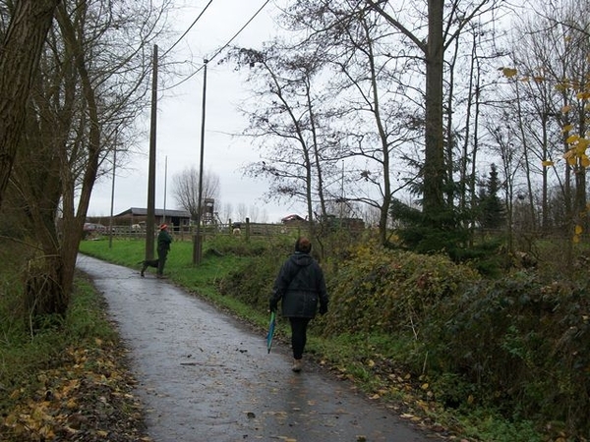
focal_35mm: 50
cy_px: 221
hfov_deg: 38.2
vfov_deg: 29.1
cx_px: 295
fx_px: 852
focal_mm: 8.8
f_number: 3.6
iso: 80
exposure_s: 1/80
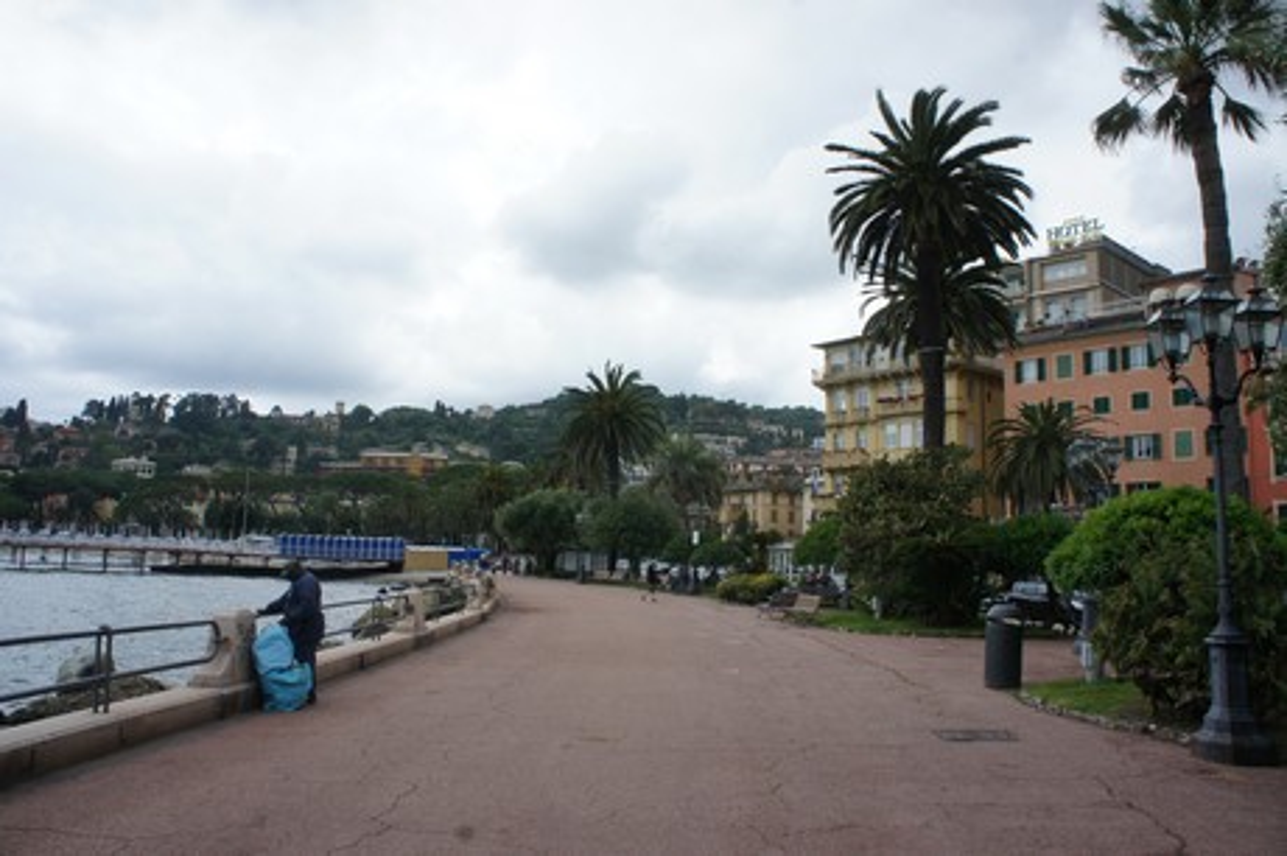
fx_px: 965
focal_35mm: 27
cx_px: 644
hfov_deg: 67.4
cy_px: 428
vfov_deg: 47.9
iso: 400
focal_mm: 18
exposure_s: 1/250
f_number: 11
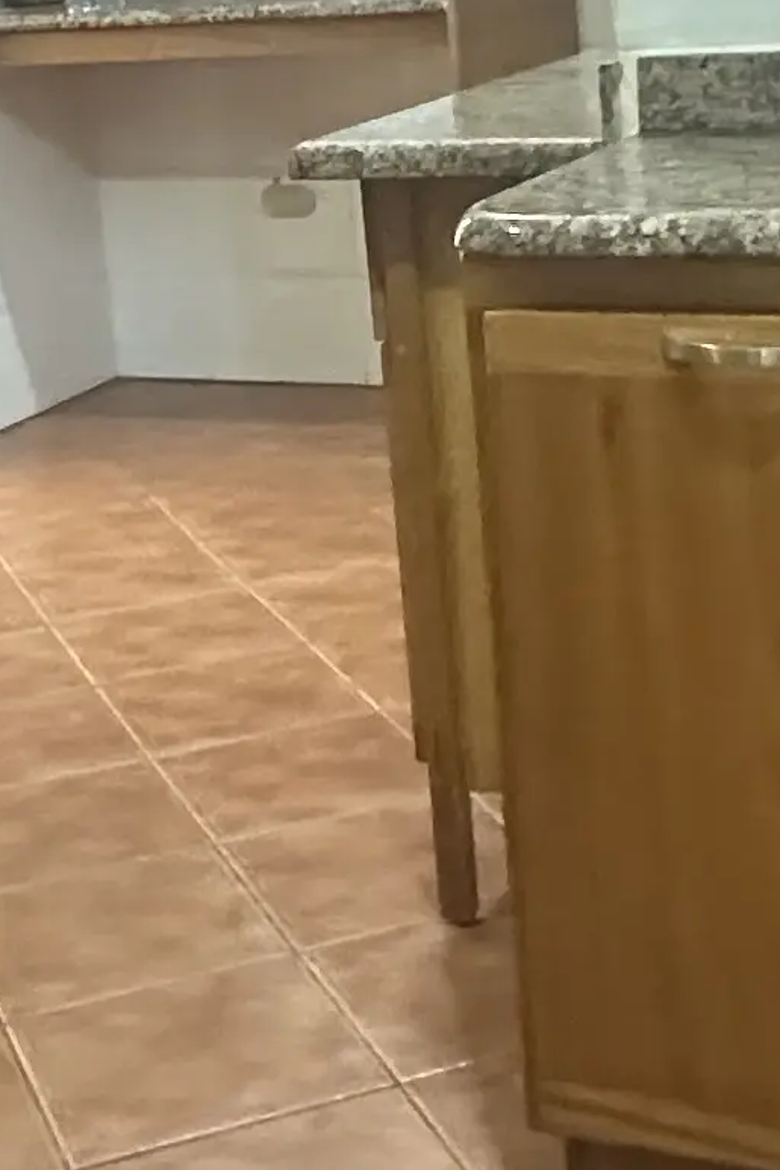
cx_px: 365
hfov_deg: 18.0
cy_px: 320
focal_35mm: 76
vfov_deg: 26.4
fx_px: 2469
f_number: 2.2
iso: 1600
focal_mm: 2.22
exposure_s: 1/40
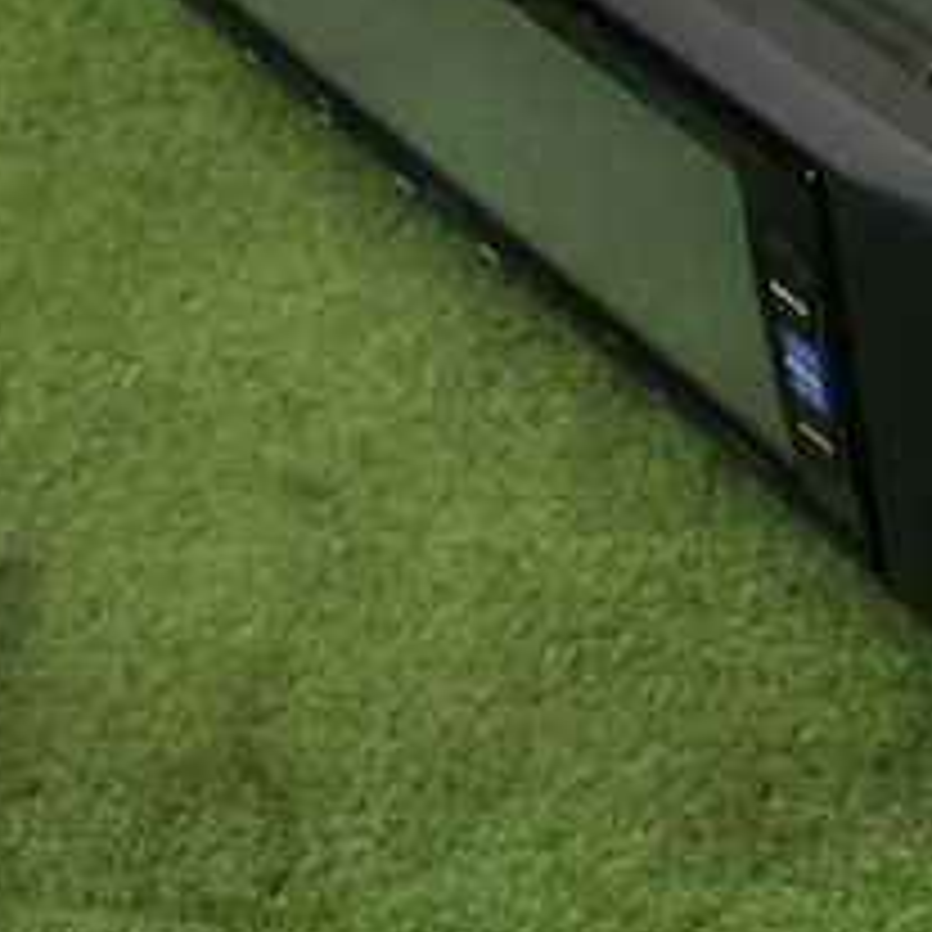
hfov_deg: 21.9
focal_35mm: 77
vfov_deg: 21.5
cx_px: 846
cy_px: -41
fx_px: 2345
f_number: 2.3
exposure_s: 1/125
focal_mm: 5.4
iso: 500
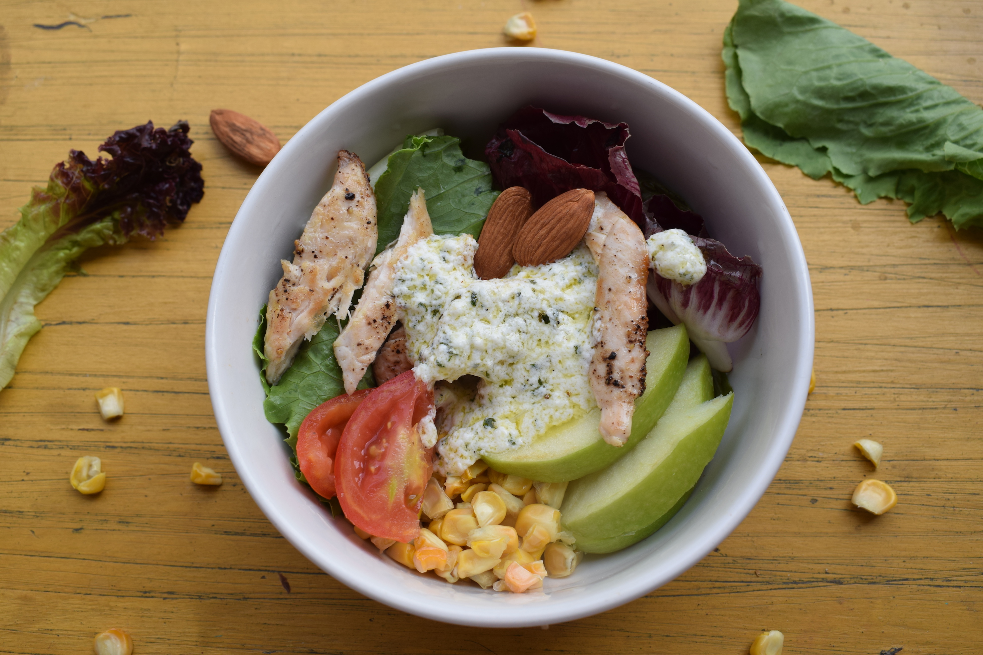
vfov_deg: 36.9
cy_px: 328
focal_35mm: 36
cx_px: 492
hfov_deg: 53.1
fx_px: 983
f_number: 8
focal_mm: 24
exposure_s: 1/250
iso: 220
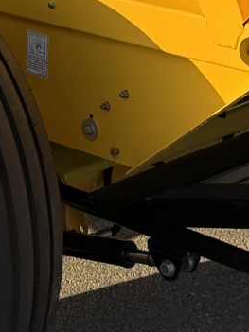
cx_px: 86
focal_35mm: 140
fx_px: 1344
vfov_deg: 13.2
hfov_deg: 10.6
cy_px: -199
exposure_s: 1/1767
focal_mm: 6.76
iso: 80
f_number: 1.78
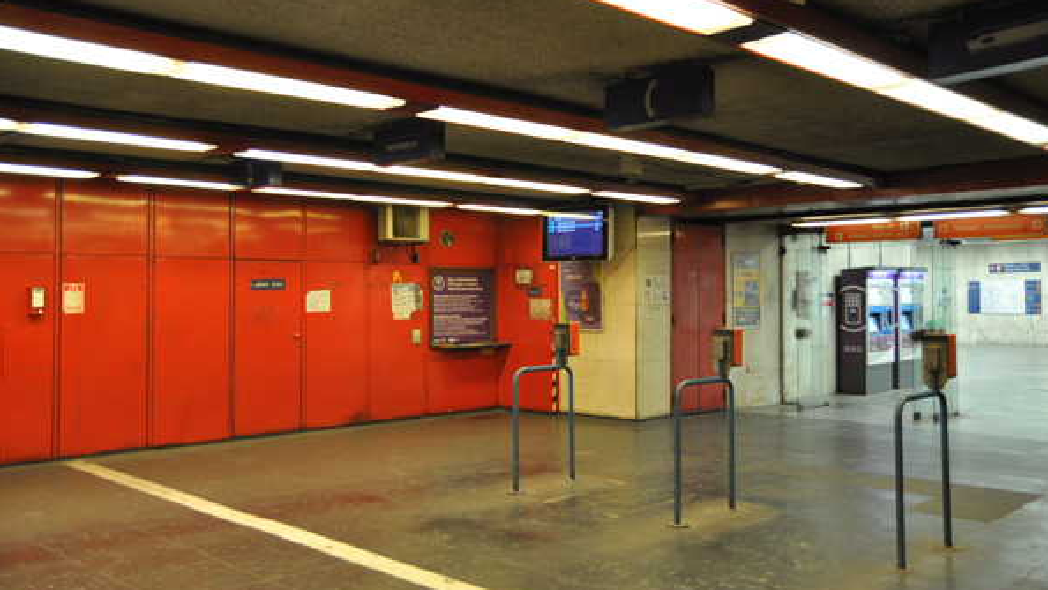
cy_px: 277
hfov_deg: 56.6
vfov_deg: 33.7
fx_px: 973
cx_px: 528
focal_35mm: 35
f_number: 3.5
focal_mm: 22
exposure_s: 1/50
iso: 800
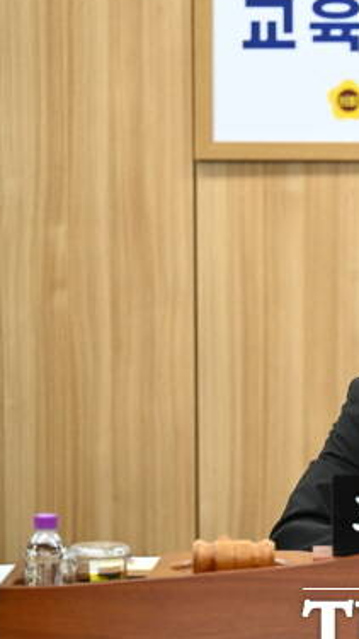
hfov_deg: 4.8
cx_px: 491
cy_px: 324
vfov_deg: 8.6
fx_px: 4238
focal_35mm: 250
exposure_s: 1/320
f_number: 2.8
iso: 2000
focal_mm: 140
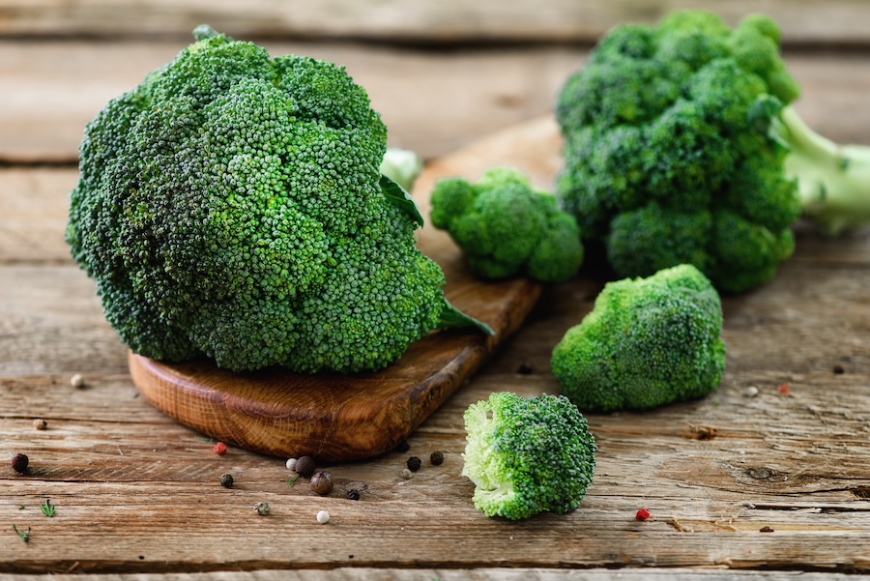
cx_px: 435
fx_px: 2539
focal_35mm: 105
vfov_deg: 13.1
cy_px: 290
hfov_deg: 19.4
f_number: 5.6
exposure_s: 1/50
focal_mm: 105
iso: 200
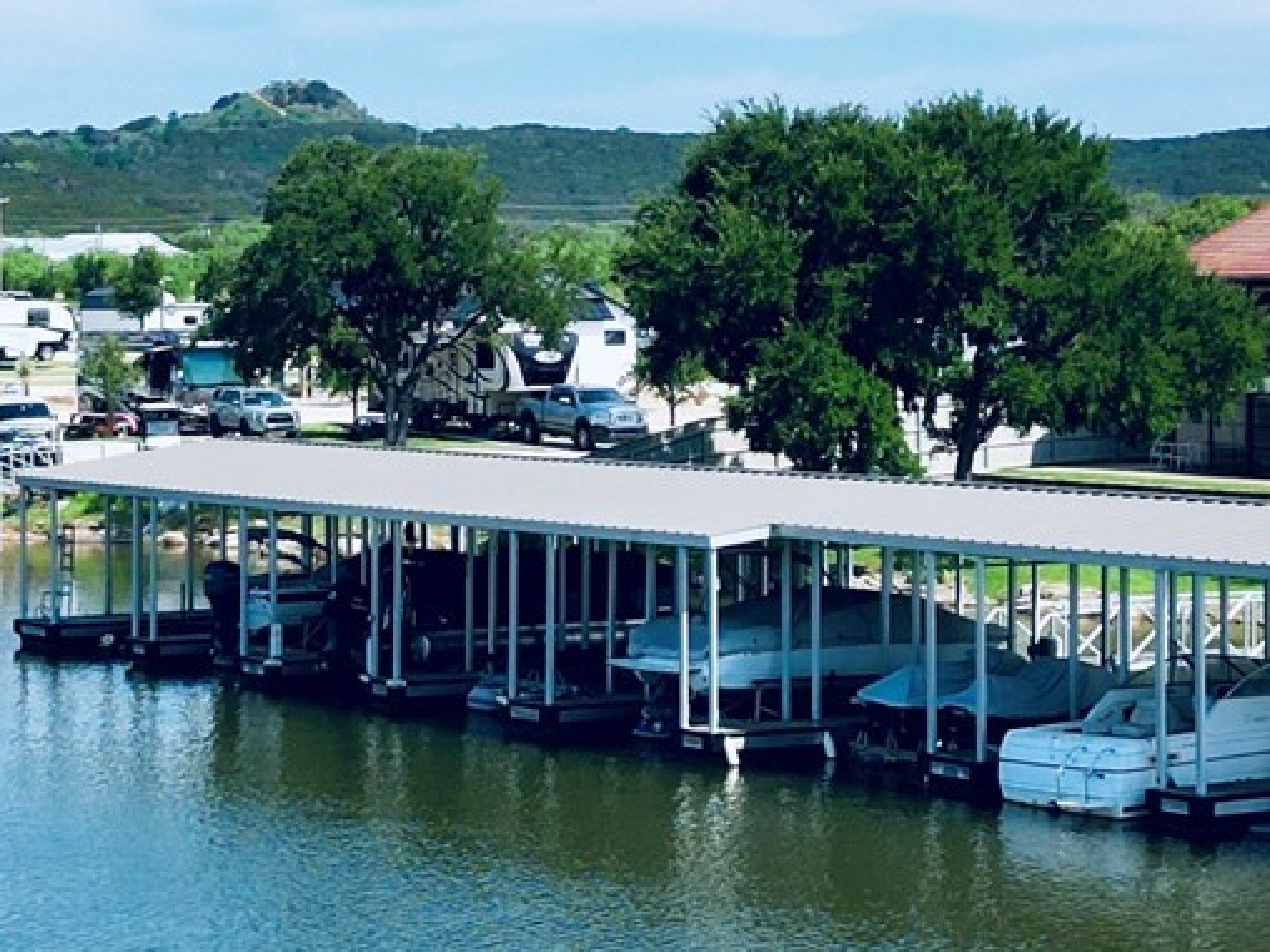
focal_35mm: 97
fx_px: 3558
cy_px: 368
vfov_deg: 15.2
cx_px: 175
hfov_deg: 19.9
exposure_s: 1/2500
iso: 110
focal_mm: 6.72
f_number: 1.7
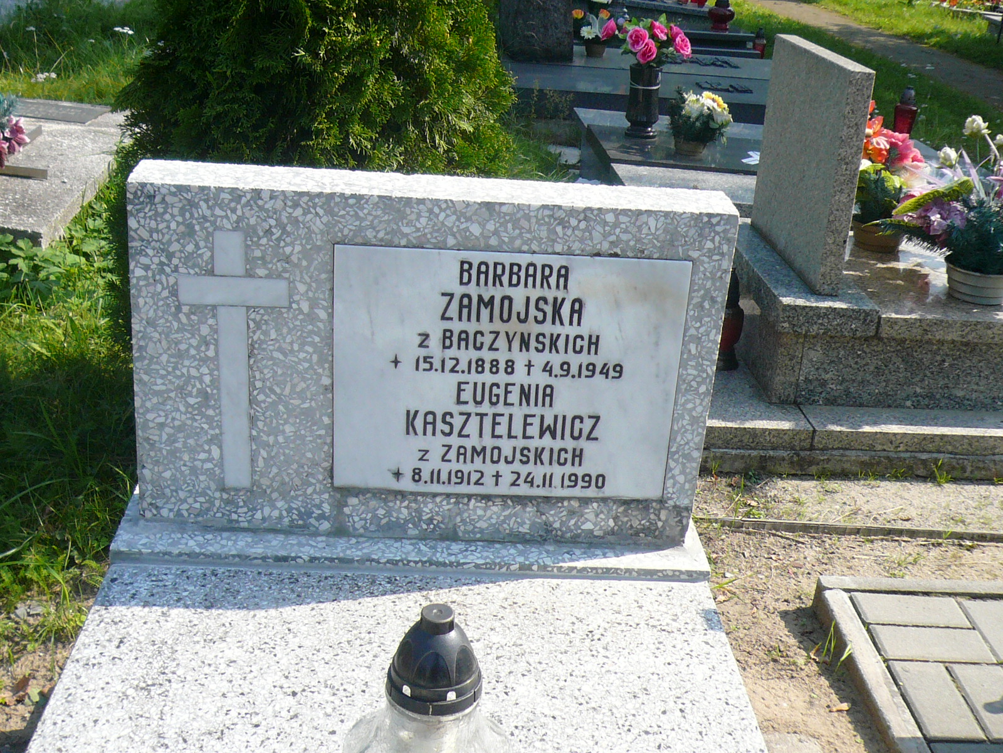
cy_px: 376
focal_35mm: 44
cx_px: 502
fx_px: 1275
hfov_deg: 42.9
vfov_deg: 32.9
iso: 100
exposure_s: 1/1000
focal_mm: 4.7
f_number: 2.8
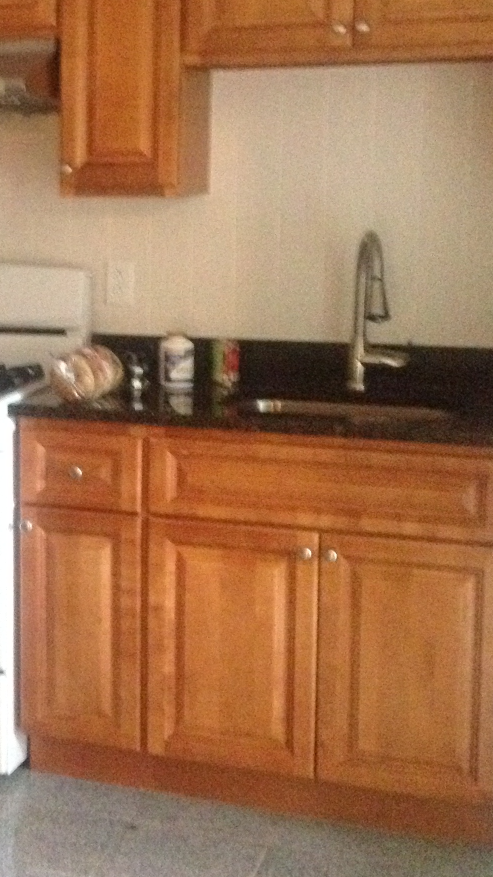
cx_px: -78
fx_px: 1650
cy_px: 363
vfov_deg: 29.7
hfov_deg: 16.4
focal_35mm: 71
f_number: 2.4
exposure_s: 1/15
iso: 800
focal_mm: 4.28
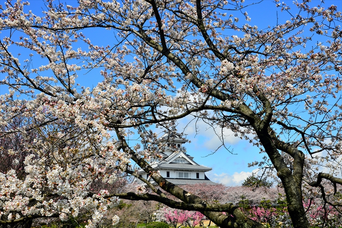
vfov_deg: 29.3
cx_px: 171
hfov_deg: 42.7
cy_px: 114
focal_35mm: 46
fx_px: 437
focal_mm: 46
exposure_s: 1/500
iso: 400
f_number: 11
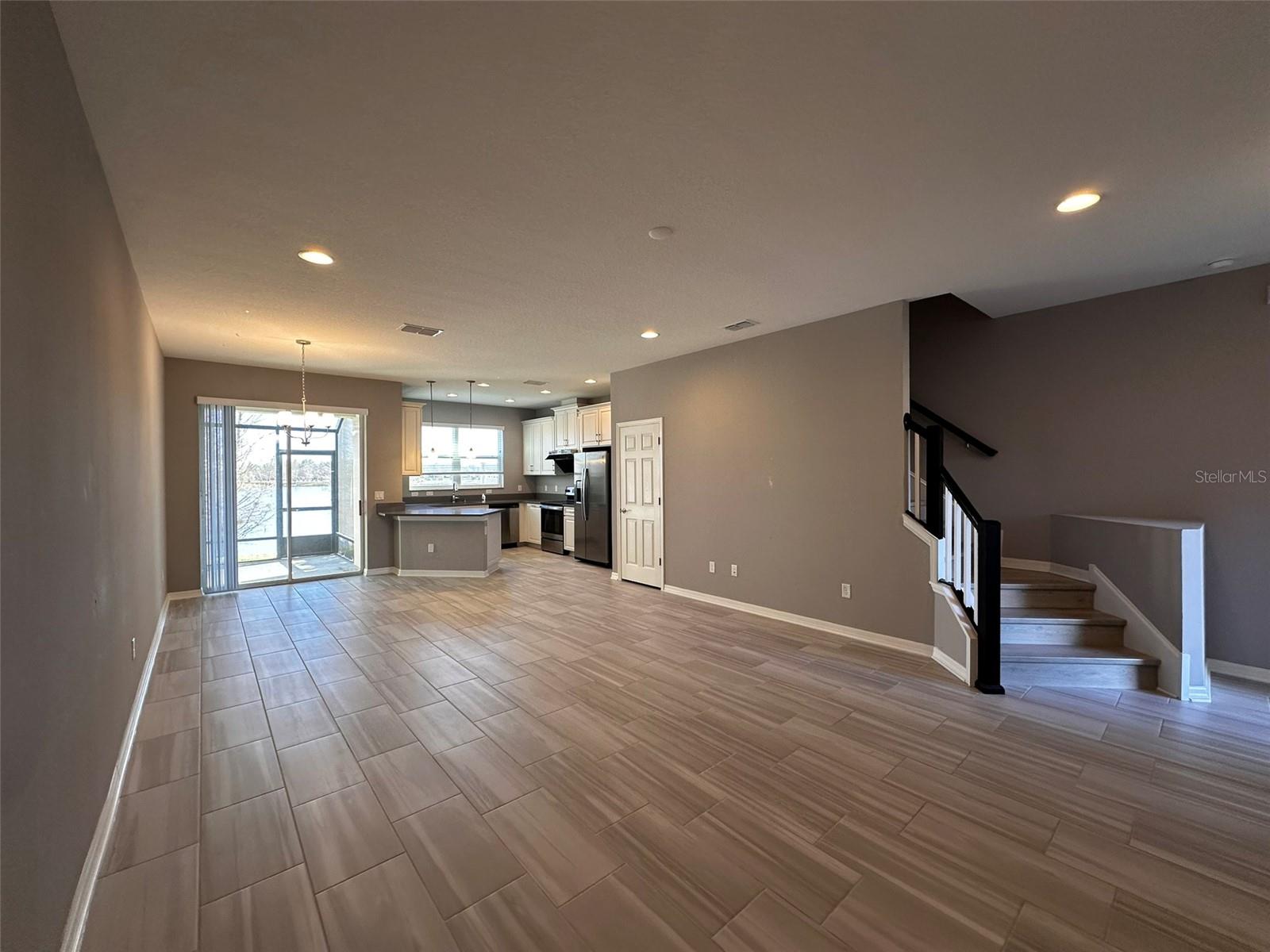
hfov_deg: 102.1
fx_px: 514
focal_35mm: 14
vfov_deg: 85.7
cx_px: 635
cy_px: 476
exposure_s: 1/120
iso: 200
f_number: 2.2
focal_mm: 2.22
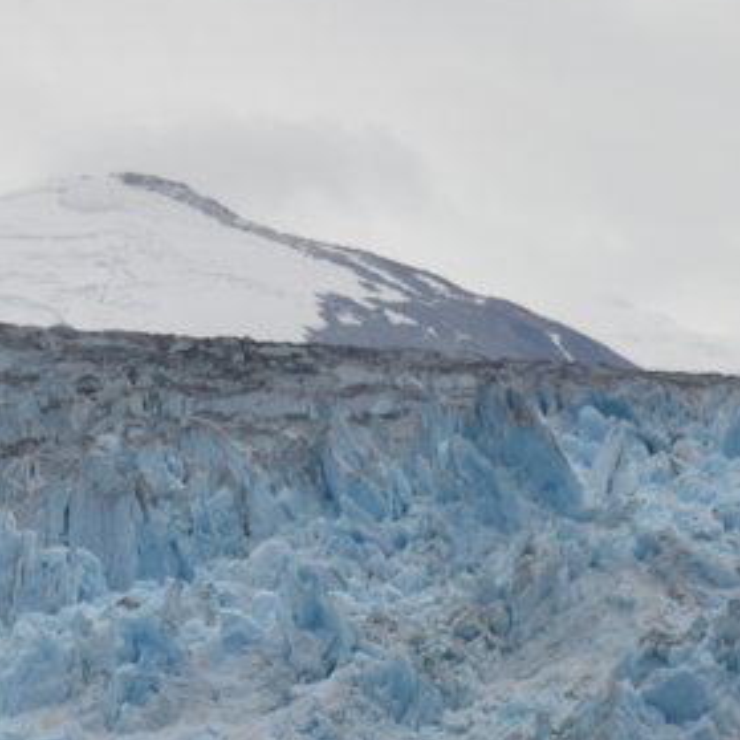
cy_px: 796
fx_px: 12746
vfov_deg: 3.3
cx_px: -172
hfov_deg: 3.3
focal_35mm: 527
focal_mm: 135
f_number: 5.6
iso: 280
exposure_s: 1/320
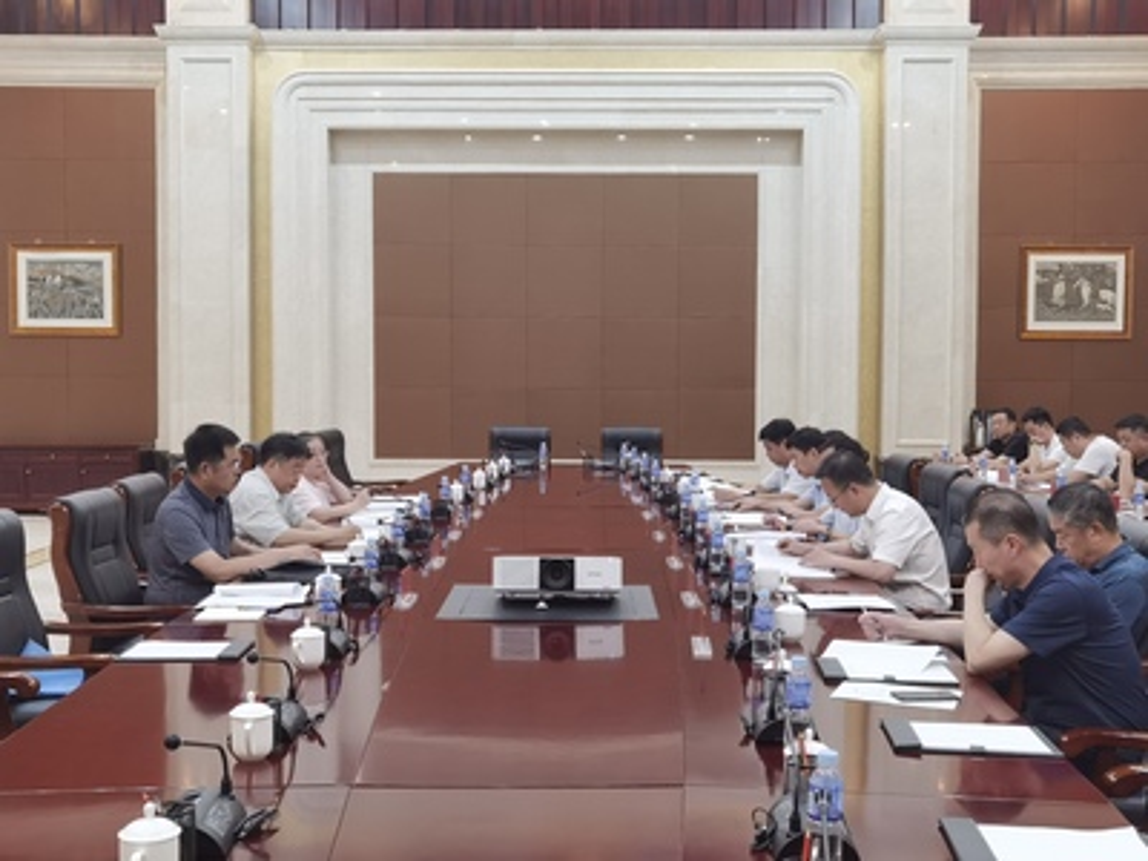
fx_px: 1360
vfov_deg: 35.1
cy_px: 430
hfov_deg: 45.8
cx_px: 574
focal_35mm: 41
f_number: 1.9
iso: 400
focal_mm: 6.71
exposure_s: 1/100
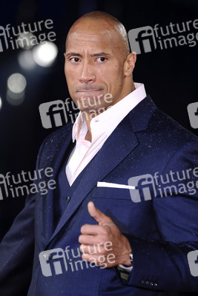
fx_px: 2473
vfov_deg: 6.9
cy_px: 148
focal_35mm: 300
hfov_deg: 4.6
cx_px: 99
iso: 320
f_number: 4.5
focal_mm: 200
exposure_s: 1/250
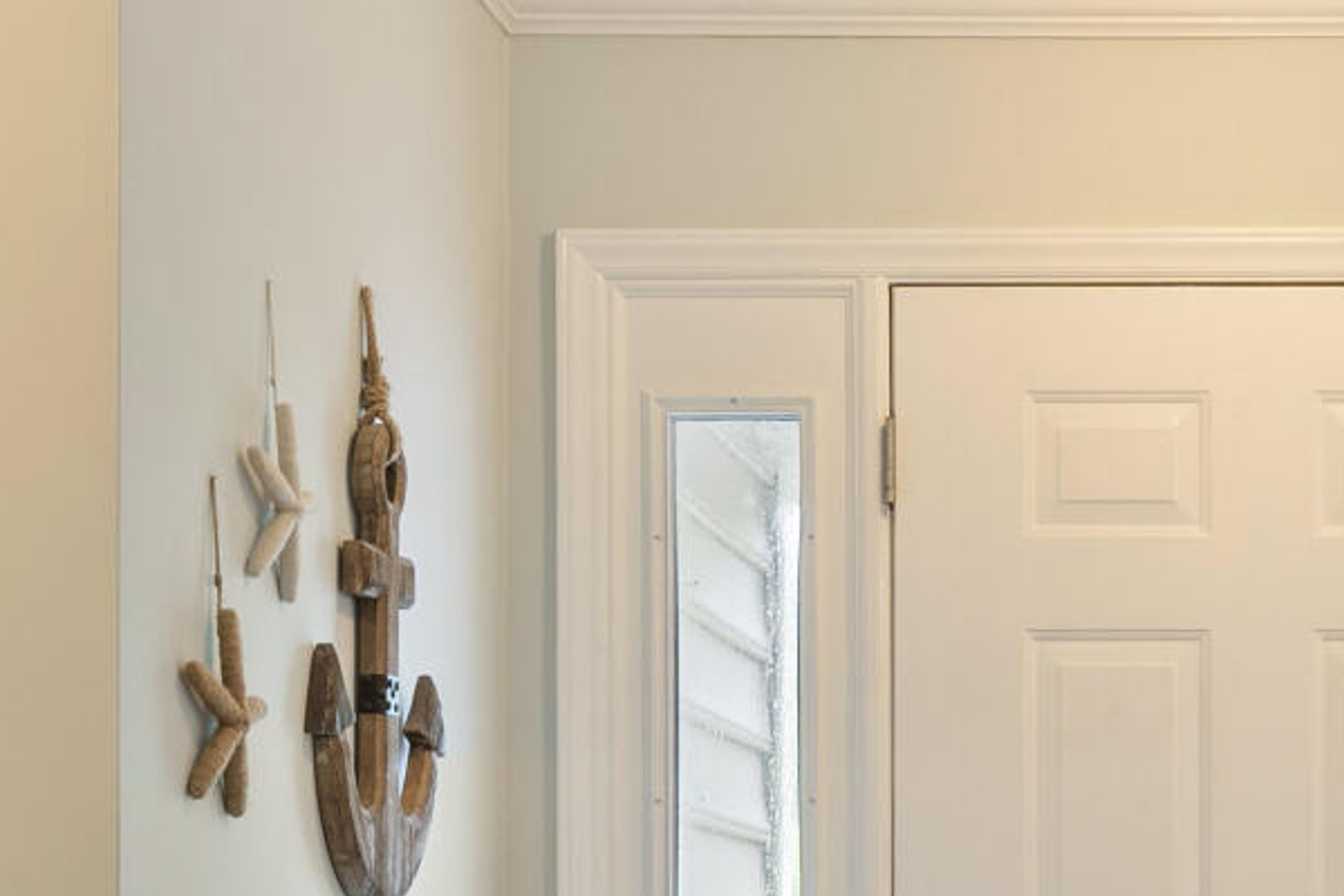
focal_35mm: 80
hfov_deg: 24.5
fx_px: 2986
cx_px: 1259
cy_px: 945
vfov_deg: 16.6
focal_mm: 16
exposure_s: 5
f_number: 9
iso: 100
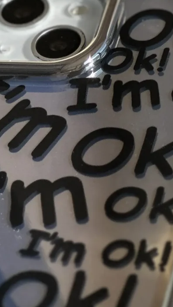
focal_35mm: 306
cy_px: 240
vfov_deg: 7.0
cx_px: 217
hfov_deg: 4.0
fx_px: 2495
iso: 32
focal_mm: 9
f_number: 2.8
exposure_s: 1/758
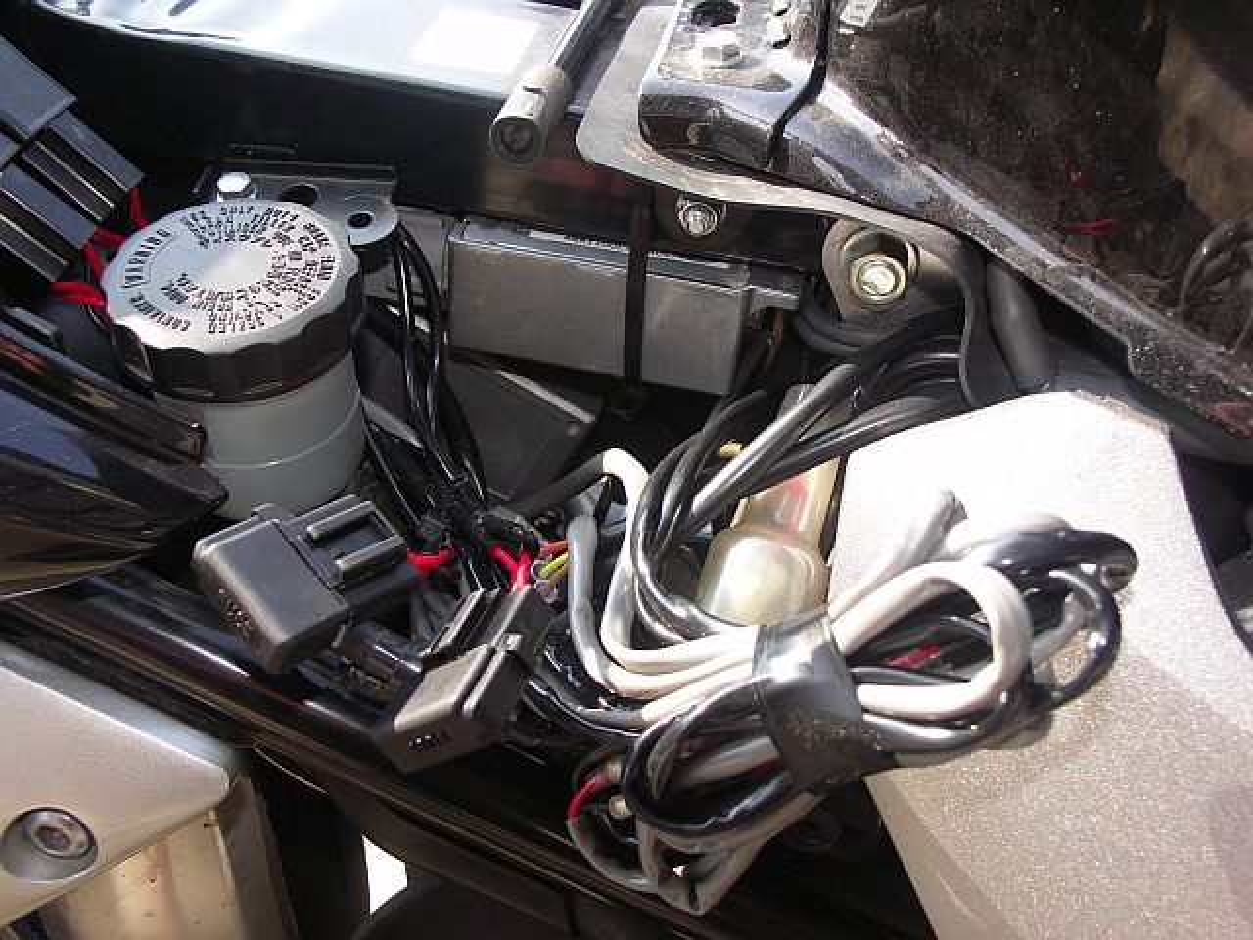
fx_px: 1339
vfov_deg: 38.7
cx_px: 626
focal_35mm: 37
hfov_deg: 50.1
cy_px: 470
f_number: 3.5
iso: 100
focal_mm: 9.6
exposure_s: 1/125
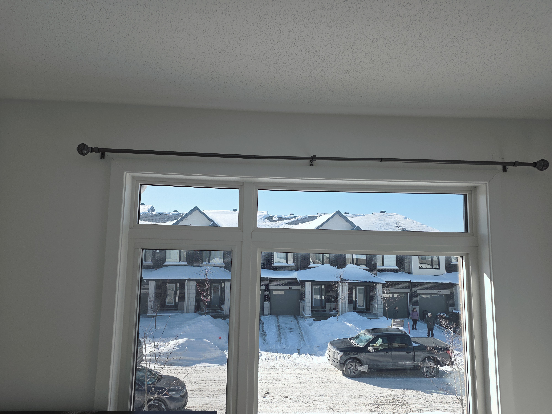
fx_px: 367
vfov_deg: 58.9
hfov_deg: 73.9
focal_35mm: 23
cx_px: 276
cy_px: 207
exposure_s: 1/3972
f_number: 1.7
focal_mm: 6.3
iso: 80
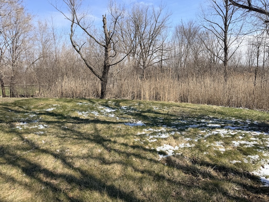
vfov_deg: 56.8
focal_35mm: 24
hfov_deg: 71.6
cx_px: 134
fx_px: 187
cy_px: 101
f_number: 1.78
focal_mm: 6.76
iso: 80
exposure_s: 1/3279
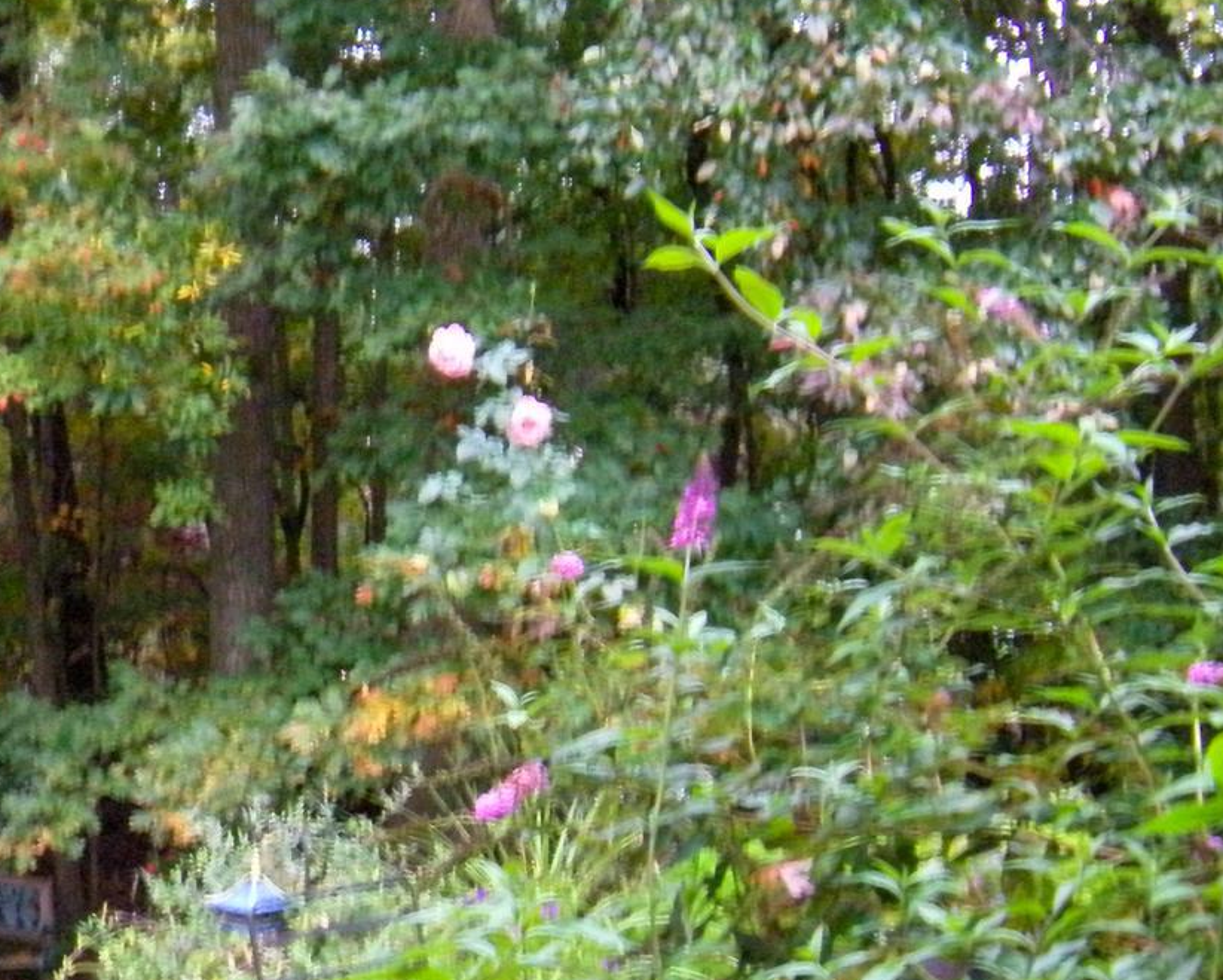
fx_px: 3078
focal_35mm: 85
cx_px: 418
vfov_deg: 18.0
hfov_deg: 22.4
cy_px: 622
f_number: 3.8
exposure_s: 1/33.4
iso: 400
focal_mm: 5.9
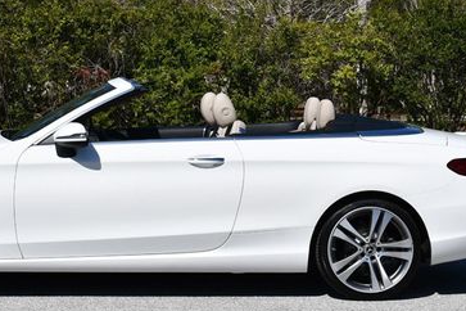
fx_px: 1463
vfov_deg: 12.1
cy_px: 87
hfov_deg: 18.0
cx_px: 151
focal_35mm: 113
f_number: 9
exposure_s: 1/320
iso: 100
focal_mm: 32
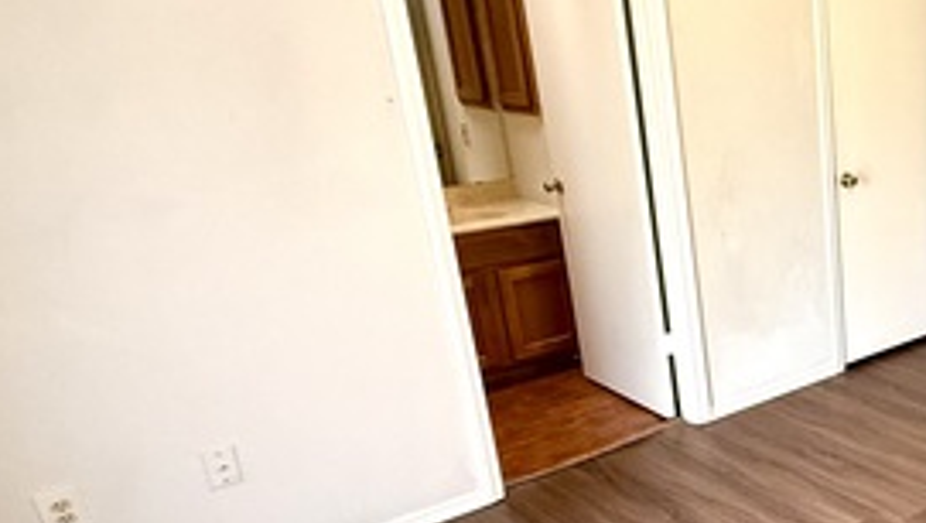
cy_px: 318
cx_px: 1022
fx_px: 885
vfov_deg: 32.8
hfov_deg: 42.9
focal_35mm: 36
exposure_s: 1/99
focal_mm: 2.22
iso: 250
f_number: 2.2
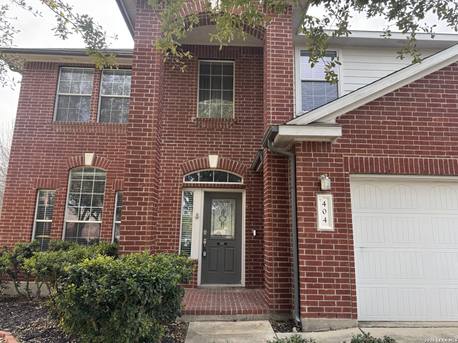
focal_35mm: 24
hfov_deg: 71.6
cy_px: 172
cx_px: 229
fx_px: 318
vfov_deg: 56.8
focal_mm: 6.76
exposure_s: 1/633
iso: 80
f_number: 1.78
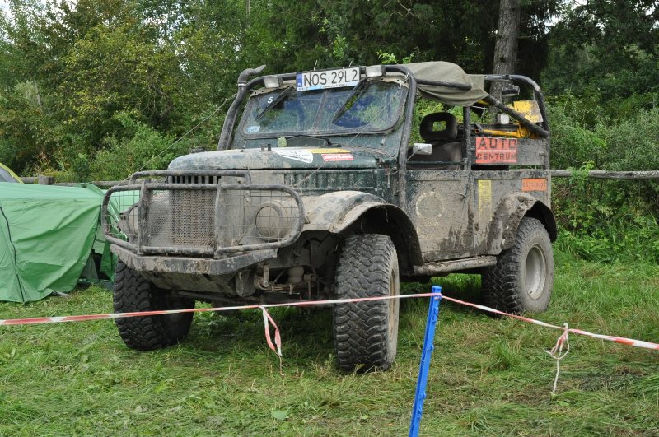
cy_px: 218
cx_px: 330
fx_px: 1042
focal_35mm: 57
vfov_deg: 23.7
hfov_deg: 35.1
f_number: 9
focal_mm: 38
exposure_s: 1/320
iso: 800
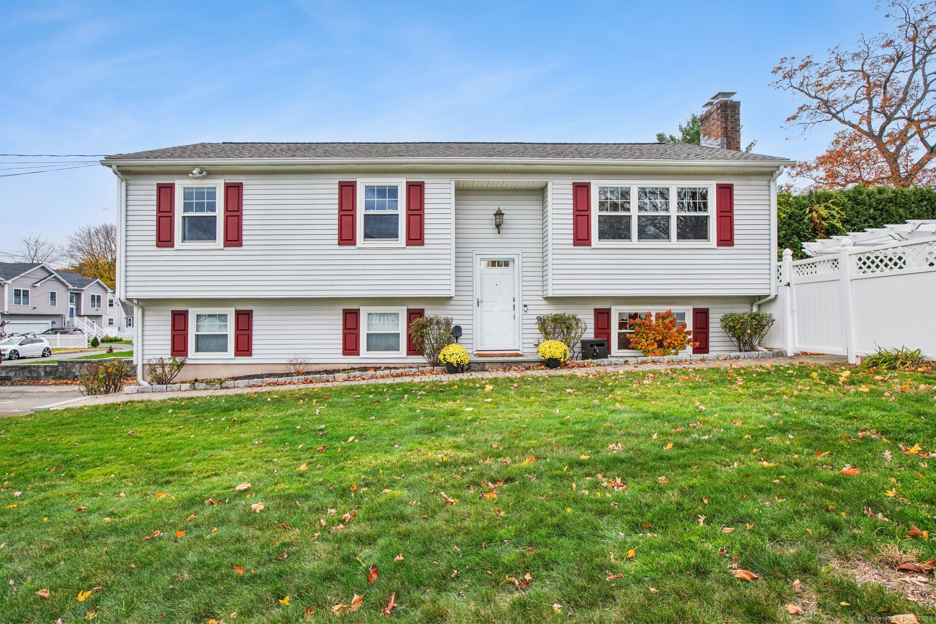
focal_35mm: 19
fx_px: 494
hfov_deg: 86.9
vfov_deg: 64.6
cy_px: 312
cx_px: 468
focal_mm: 19
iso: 100
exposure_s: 1/40
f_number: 9
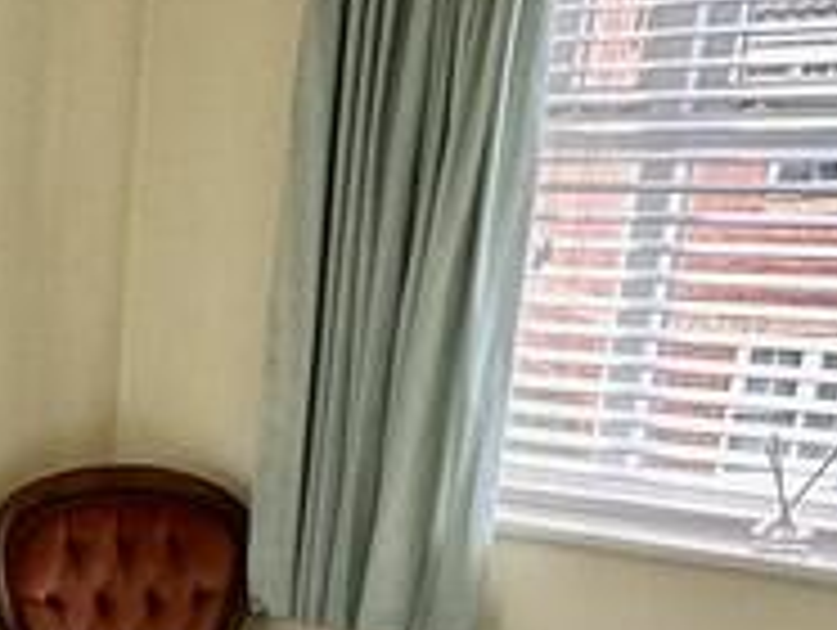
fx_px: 1864
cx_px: -459
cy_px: 832
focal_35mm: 77
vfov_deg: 17.9
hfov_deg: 21.0
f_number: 2.2
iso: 125
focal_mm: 2.22
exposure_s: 1/100
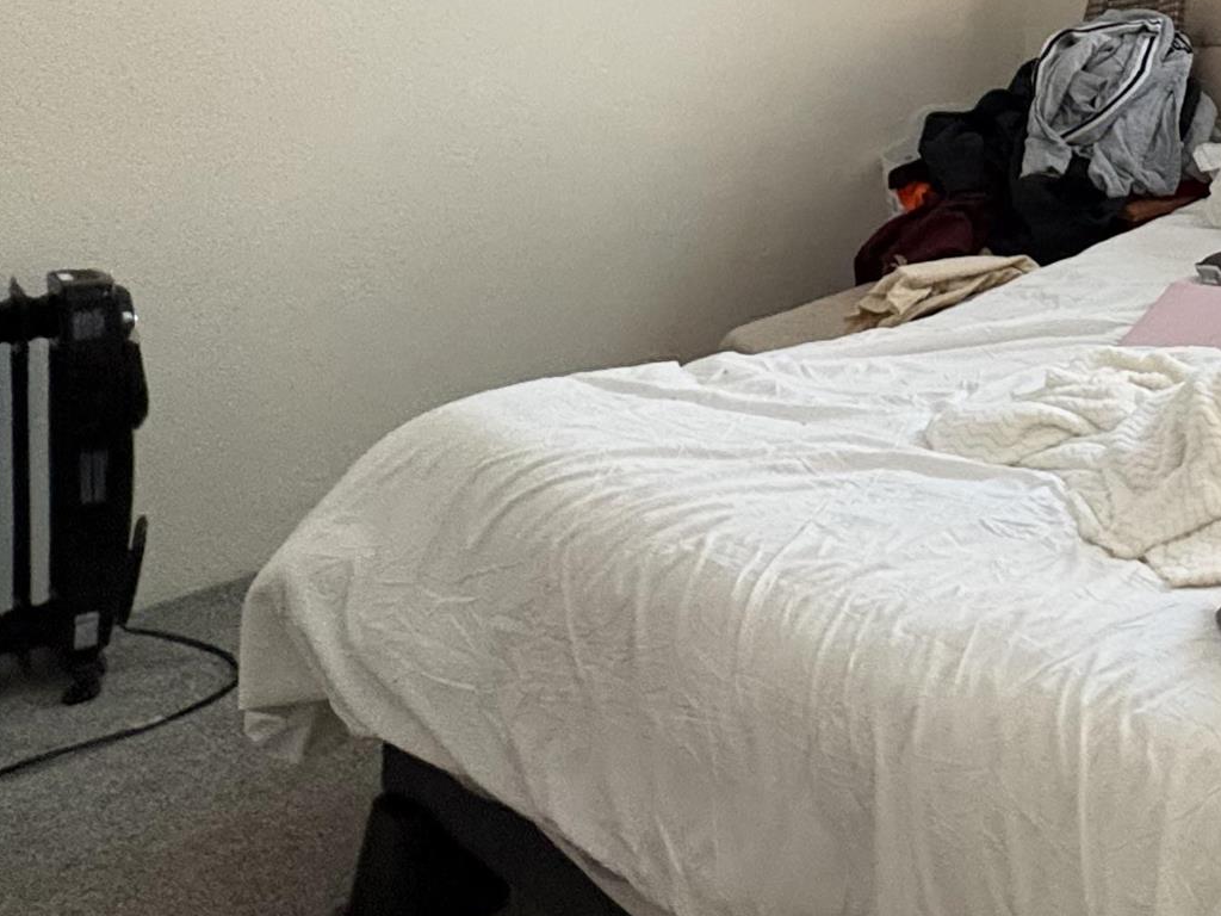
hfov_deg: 35.4
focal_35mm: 42
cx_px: 1461
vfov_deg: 31.6
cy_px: -10
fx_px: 1481
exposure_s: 1/30
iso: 800
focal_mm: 2.22
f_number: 2.2
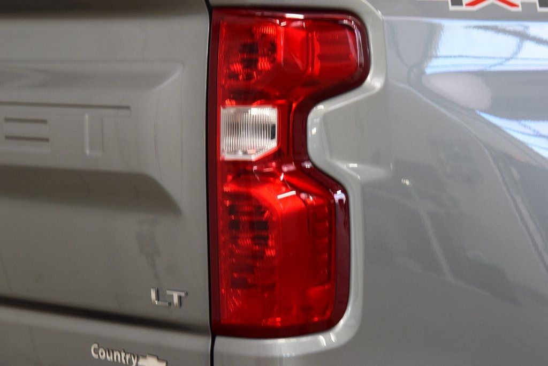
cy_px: 183
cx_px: 274
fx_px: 1416
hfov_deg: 21.9
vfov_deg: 14.7
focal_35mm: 93
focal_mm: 62
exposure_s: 1/30
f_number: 7.1
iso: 1400
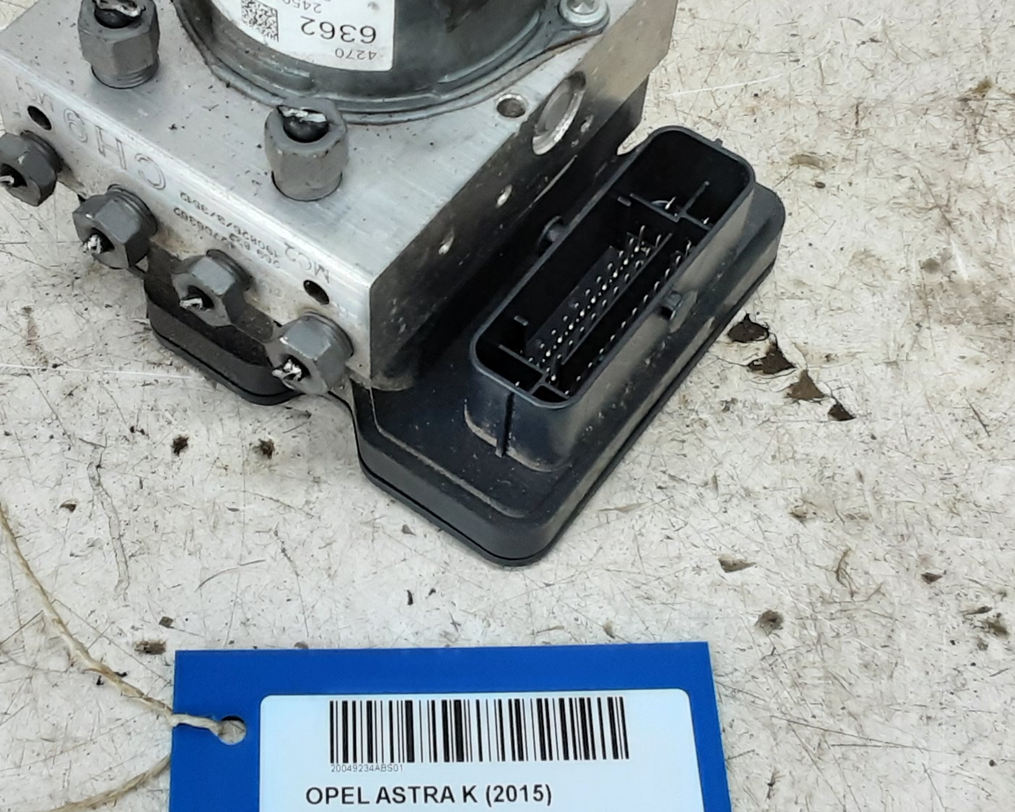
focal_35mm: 61
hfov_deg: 30.8
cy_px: 323
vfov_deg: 24.9
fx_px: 1832
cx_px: 358
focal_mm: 2.91
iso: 100
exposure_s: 1/50
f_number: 1.9
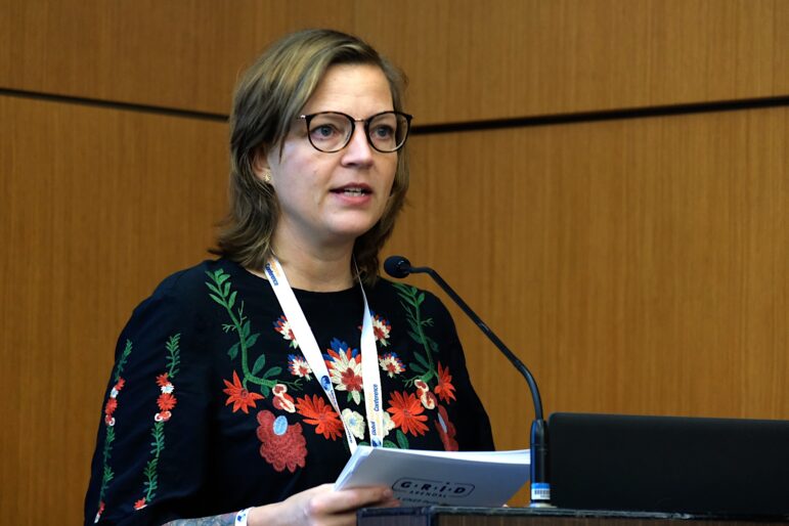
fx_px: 5019
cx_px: 394
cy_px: 263
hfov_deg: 9.0
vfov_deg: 6.0
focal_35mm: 229
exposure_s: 1/27
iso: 3200
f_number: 6.2
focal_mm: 152.6
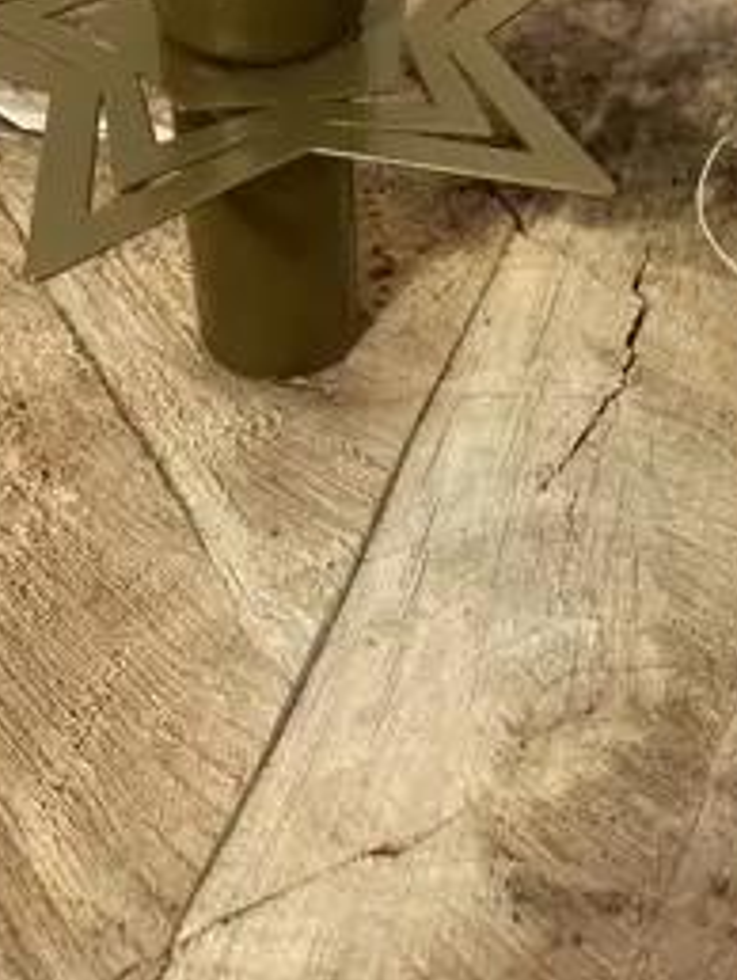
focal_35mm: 52
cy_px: 300
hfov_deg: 27.7
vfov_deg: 36.3
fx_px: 1474
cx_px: 551
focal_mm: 3.99
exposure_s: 1/437
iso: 20
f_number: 1.8
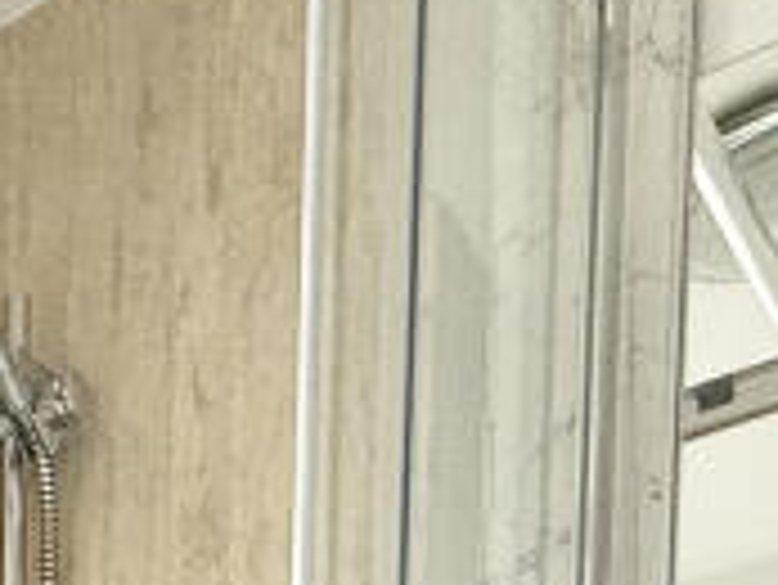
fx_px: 1867
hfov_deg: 21.2
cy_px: 1660
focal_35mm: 83
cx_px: -256
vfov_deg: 11.7
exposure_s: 1/99
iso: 100
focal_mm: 2.22
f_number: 2.2
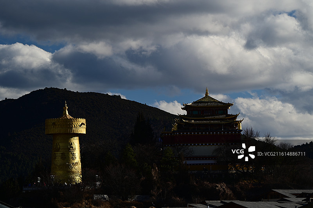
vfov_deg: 9.1
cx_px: 156
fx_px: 1303
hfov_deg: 13.7
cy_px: 104
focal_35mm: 150
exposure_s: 1/400
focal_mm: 150
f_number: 6.3
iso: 100
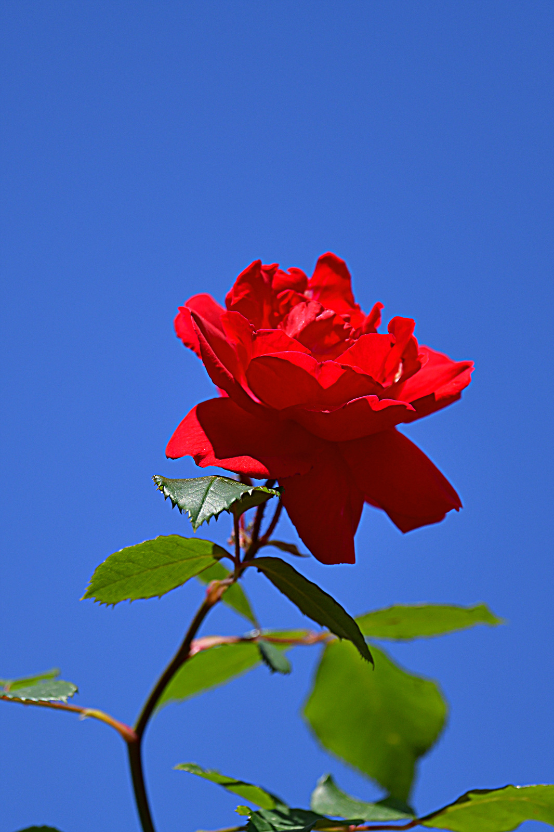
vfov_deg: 4.1
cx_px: 277
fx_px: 11546
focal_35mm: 500
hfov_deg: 2.7
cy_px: 416
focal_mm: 500
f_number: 5.6
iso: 200
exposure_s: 1/2500
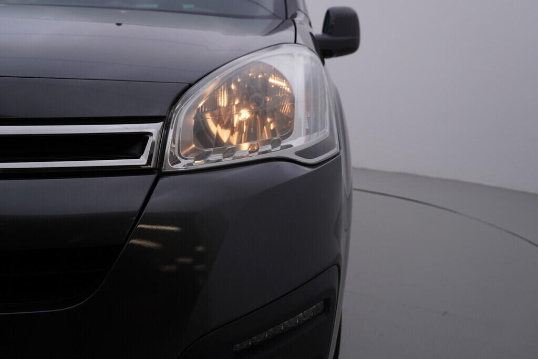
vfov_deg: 36.9
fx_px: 538
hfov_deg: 53.1
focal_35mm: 36
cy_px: 180
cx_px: 269
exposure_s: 1/125
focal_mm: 24
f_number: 5
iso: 125
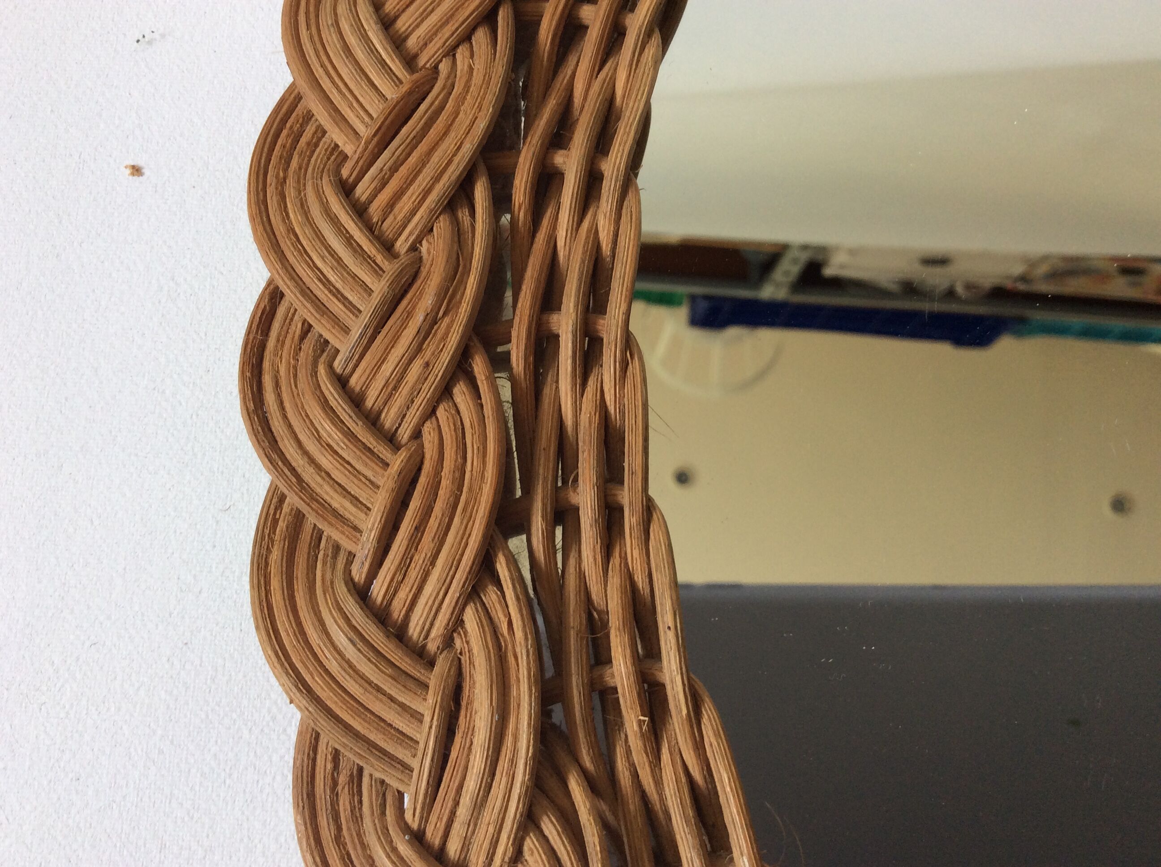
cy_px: 434
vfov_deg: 44.1
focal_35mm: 32
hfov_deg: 56.9
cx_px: 580
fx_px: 1072
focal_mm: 3.3
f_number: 2.4
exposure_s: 1/50
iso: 40
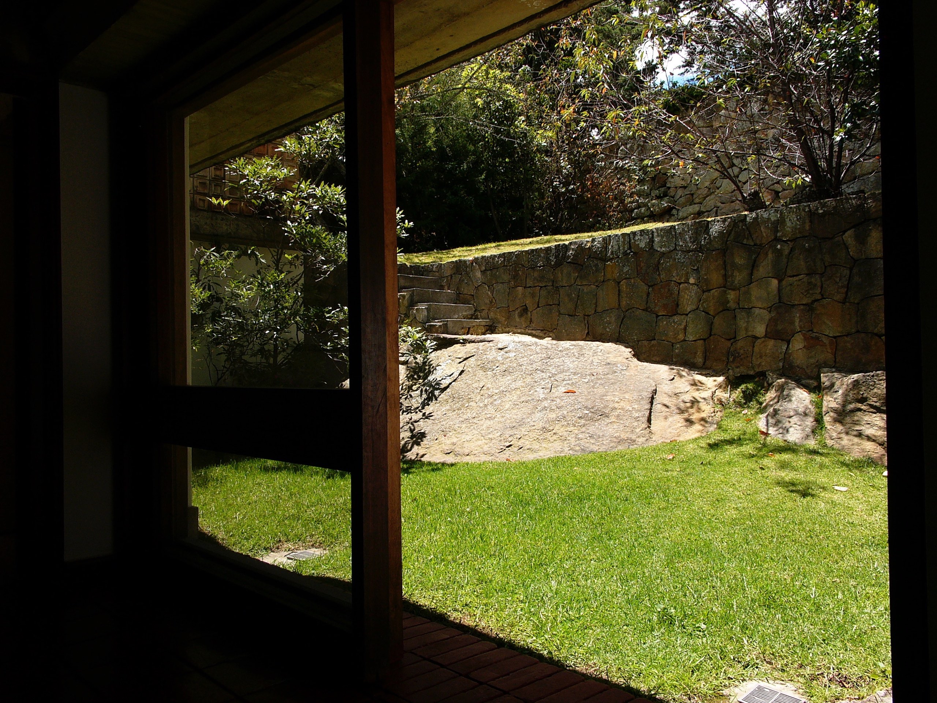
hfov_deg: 63.4
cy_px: 352
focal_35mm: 28
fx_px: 758
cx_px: 468
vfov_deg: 49.7
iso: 100
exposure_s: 1/250
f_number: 5.6
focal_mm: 7
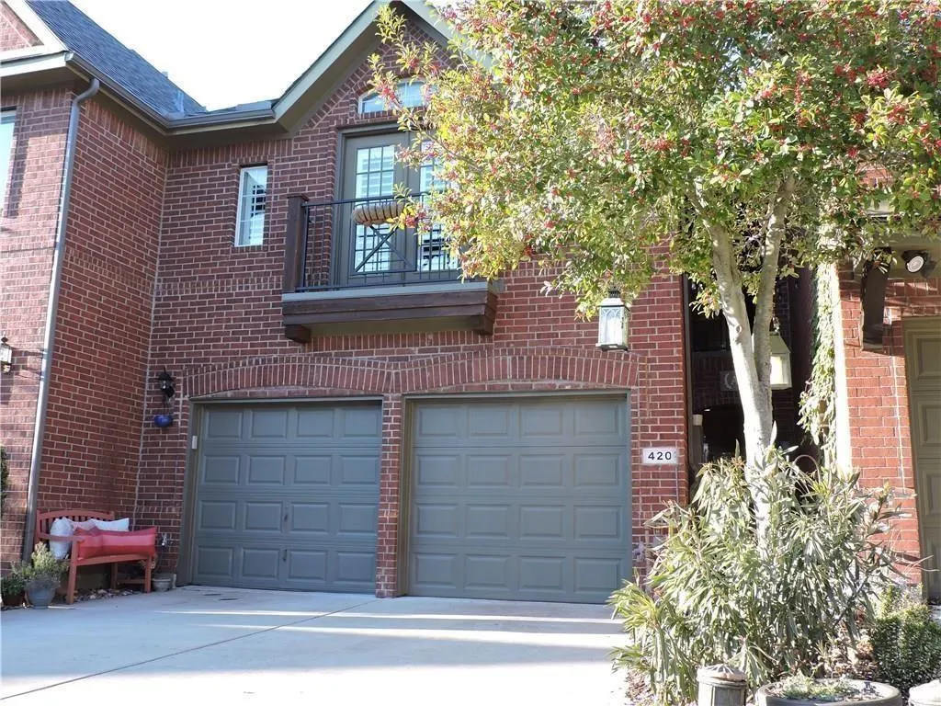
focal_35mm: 33
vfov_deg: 42.9
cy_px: 353
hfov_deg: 55.4
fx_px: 897
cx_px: 470
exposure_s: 1/100
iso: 100
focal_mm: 5.9
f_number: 3.2
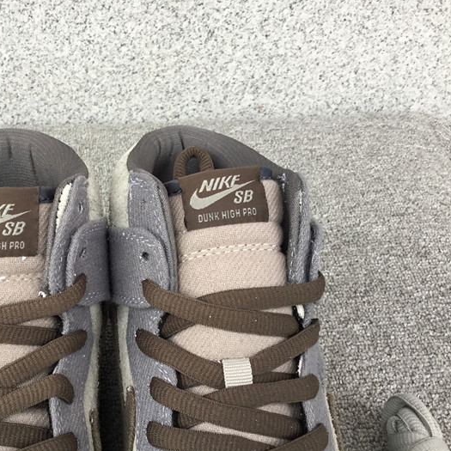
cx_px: 101
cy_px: 257
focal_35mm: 47
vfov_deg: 36.0
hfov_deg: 35.1
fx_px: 693
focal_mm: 3.3
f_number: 2.4
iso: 32
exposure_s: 1/50
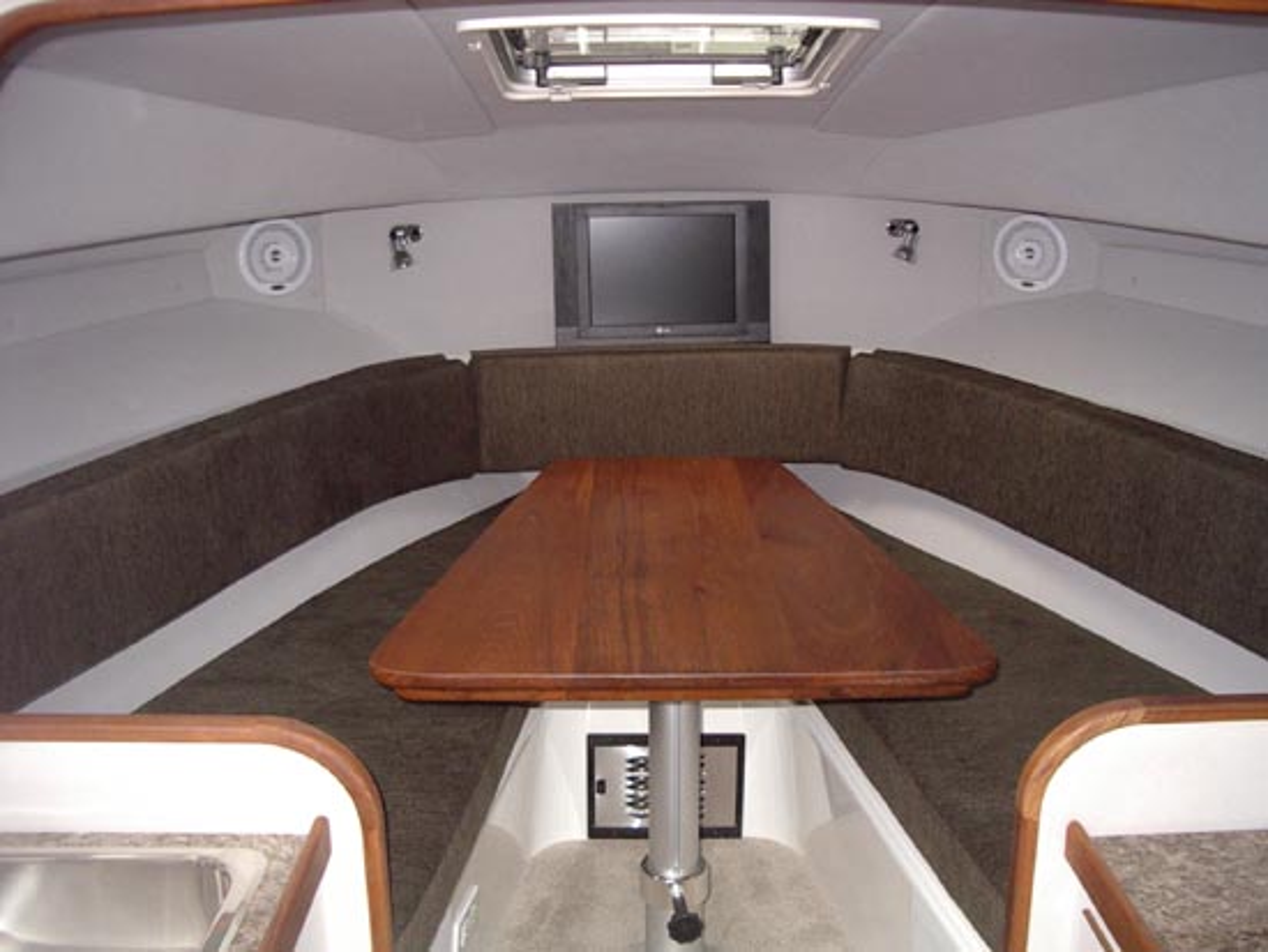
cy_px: 476
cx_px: 634
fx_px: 1393
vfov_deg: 37.7
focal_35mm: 38
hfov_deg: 49.0
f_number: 2.6
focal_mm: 5.8
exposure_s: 1/60
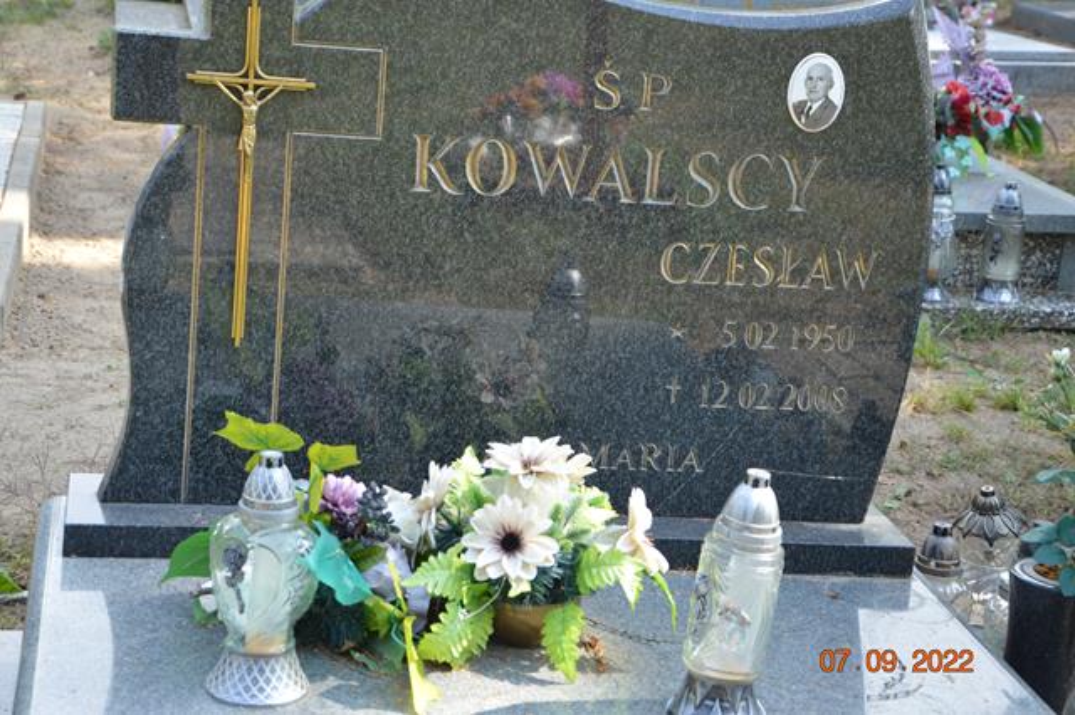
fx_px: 2238
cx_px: 538
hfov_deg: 27.0
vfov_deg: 18.2
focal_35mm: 75
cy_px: 358
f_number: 5.6
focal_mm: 50
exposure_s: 1/125
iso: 250
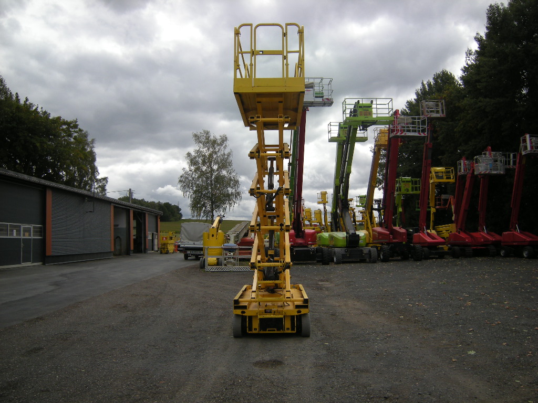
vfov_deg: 49.7
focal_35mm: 28
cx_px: 269
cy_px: 202
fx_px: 435
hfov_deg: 63.4
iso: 64
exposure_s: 1/300
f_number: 5.6
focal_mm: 4.7
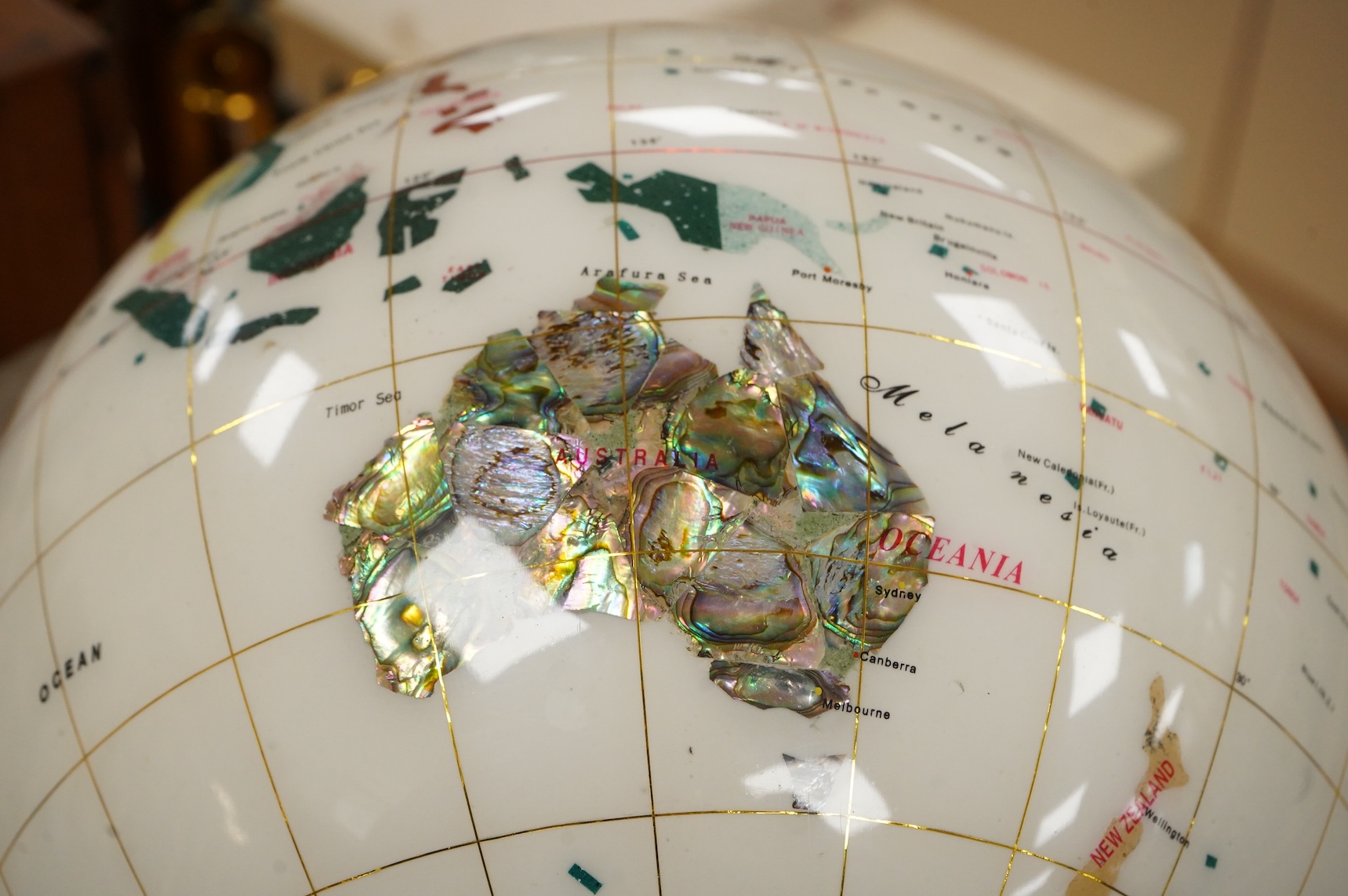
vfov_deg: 23.7
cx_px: 674
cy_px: 448
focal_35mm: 57
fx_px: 2132
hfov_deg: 35.1
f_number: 8
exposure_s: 1/250
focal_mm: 57
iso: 4000
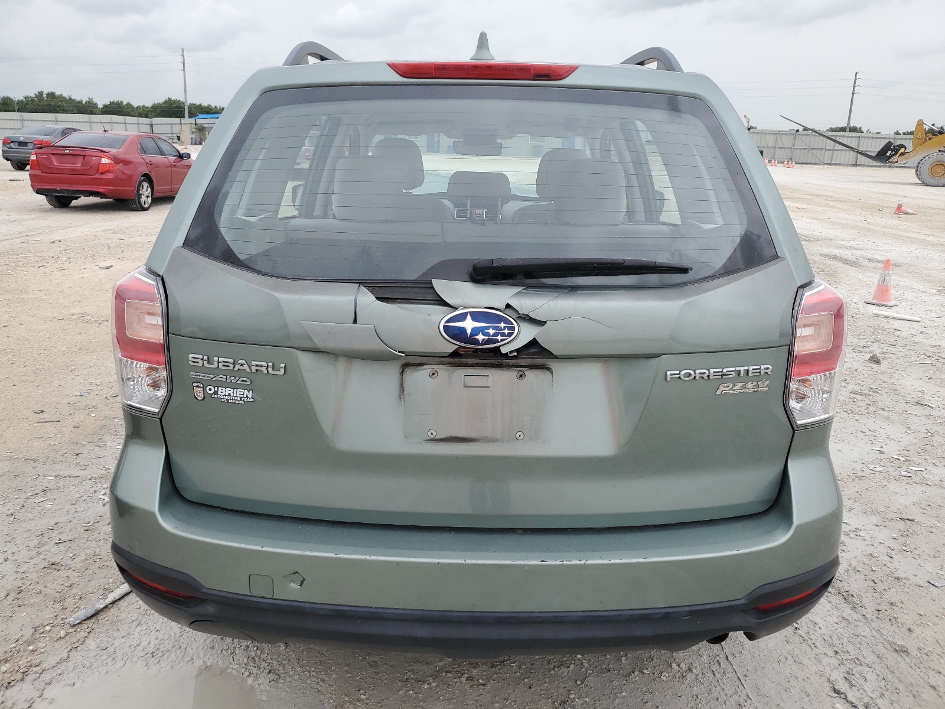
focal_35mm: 26
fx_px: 710
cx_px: 472
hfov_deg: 67.3
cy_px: 354
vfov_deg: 53.1
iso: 50
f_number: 1.5
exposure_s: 1/1667
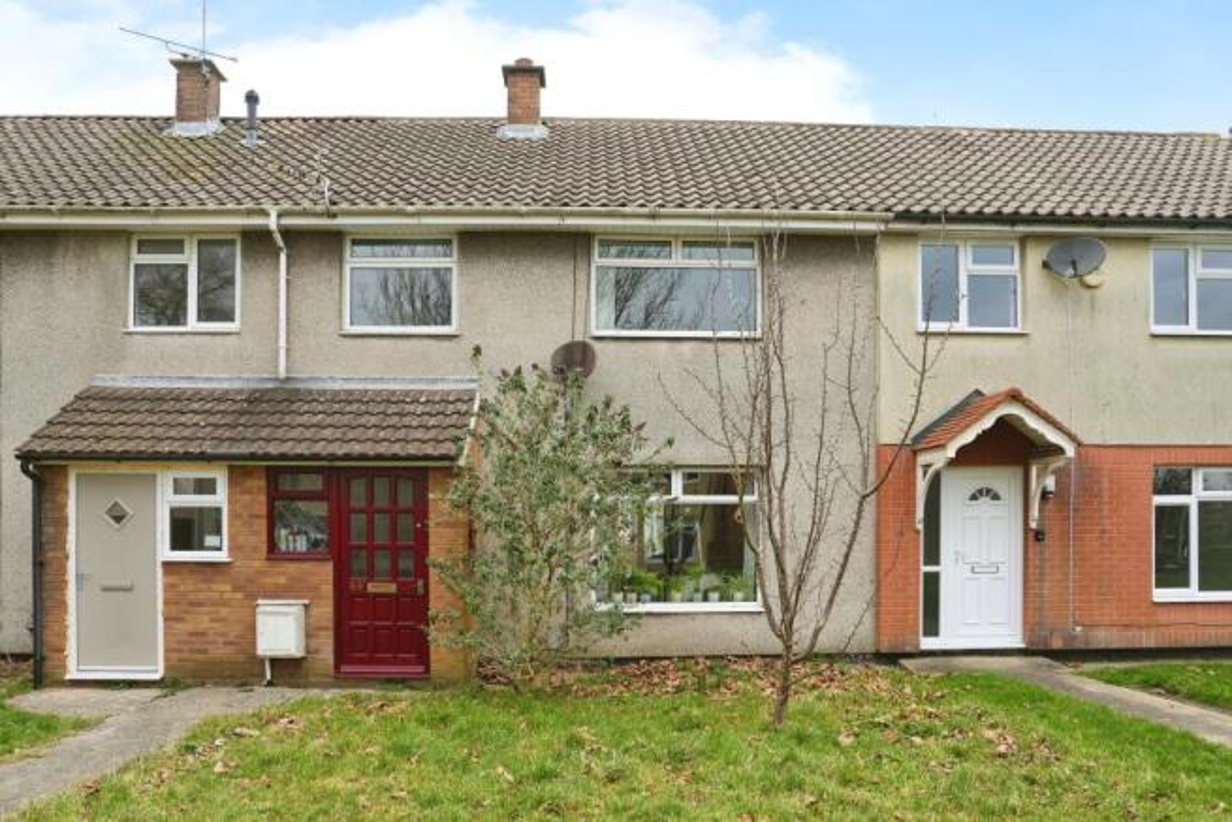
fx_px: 821
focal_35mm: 24
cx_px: 616
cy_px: 411
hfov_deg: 73.7
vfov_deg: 53.2
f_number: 6.3
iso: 400
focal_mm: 24
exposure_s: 1/125
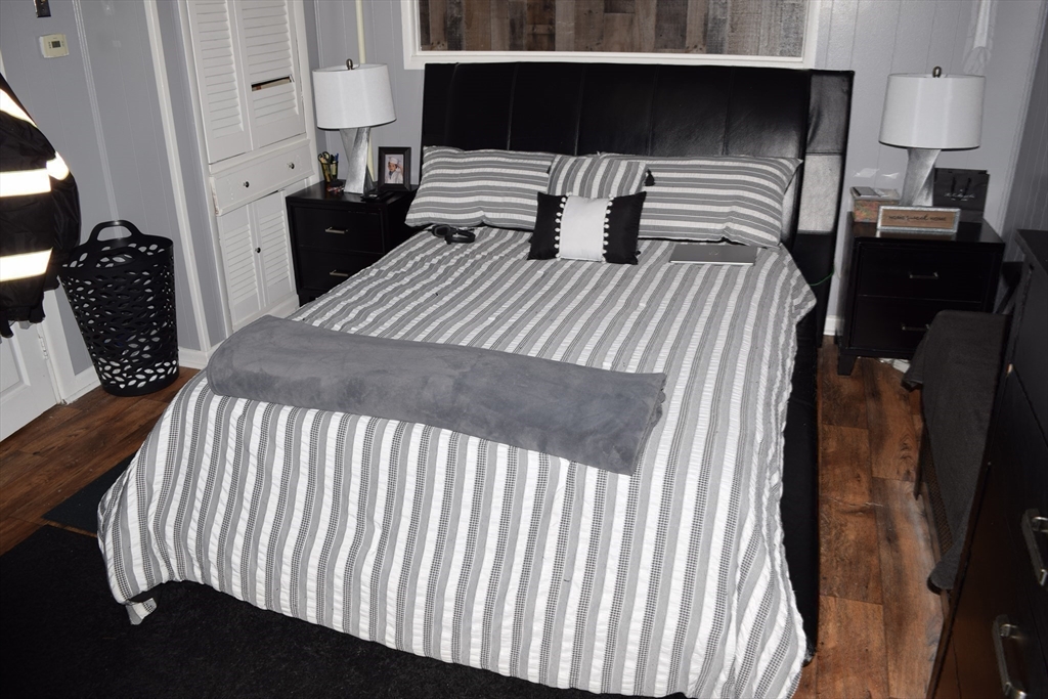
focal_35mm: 27
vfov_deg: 47.9
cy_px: 350
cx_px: 524
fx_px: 786
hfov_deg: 67.4
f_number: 6.3
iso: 100
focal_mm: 18
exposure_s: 1/125
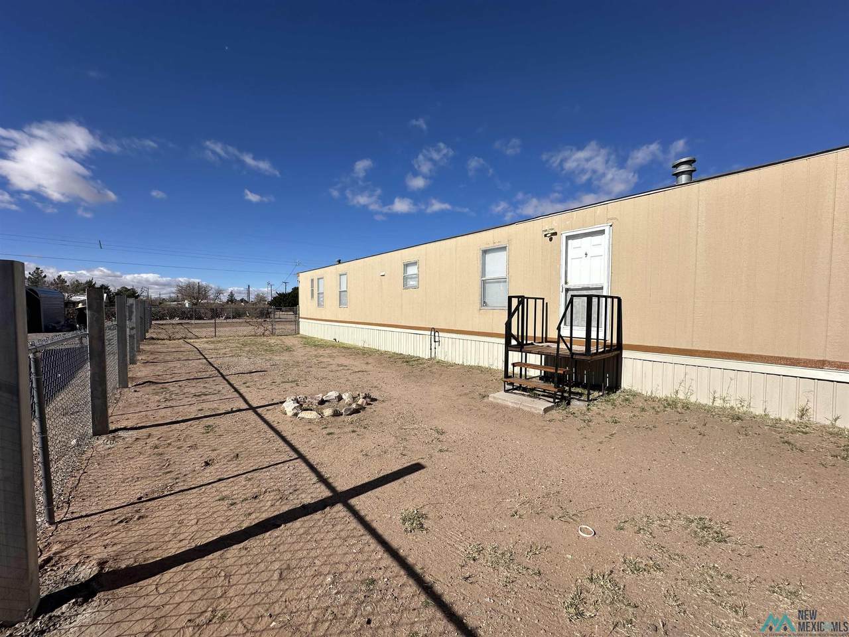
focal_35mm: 14
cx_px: 424
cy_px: 318
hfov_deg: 102.1
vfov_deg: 85.7
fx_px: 343
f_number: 2.2
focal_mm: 2.22
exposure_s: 1/5556
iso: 50
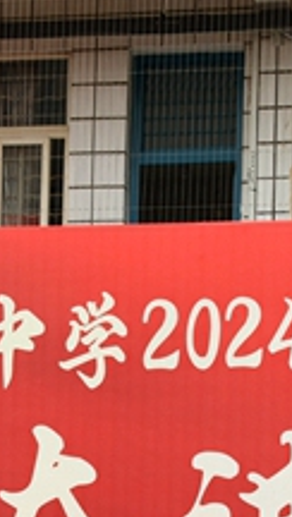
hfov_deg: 6.5
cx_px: 141
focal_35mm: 186
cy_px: 604
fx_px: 2552
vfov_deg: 11.4
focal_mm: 48
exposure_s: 1/250
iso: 180
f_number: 7.1
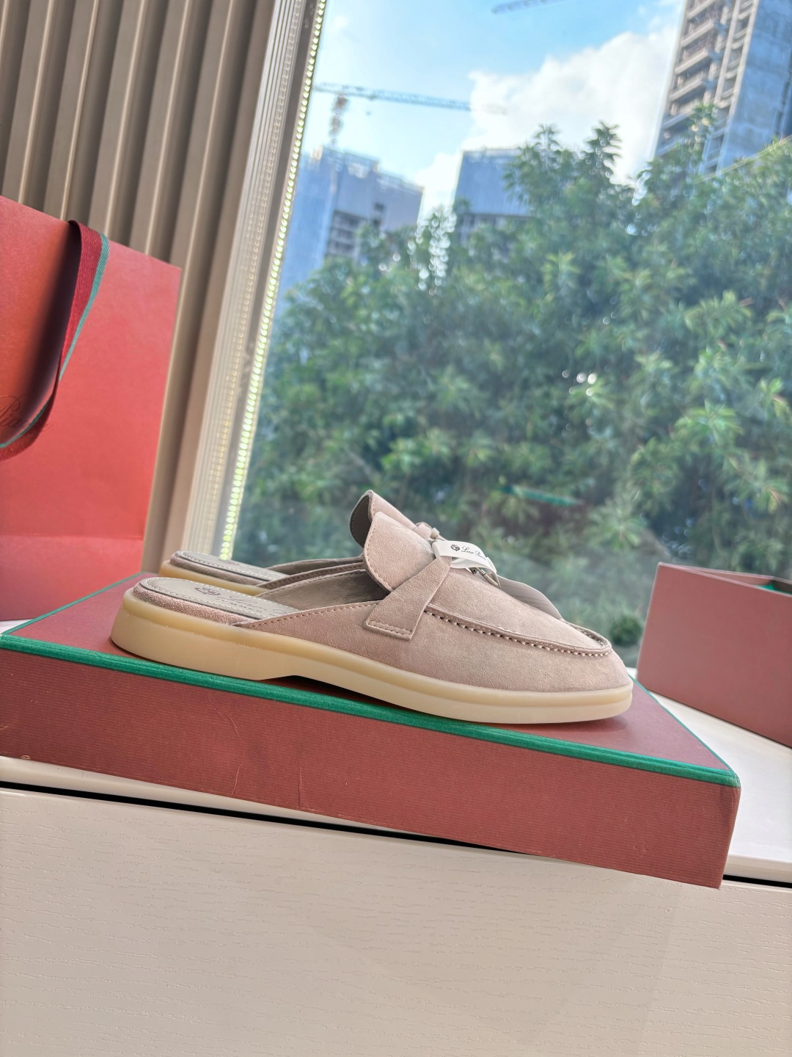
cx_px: 396
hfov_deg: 53.1
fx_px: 793
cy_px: 528
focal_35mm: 26
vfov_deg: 67.3
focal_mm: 5.96
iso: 50
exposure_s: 1/166
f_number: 1.6
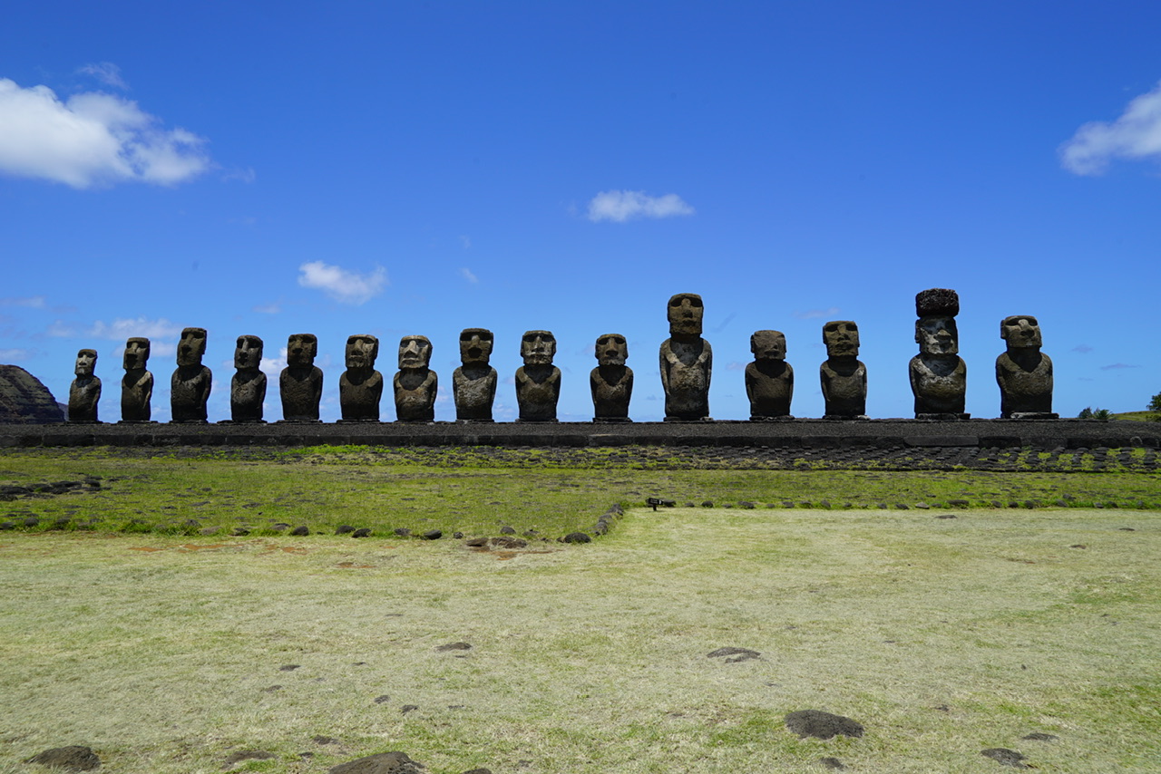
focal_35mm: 24
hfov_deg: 73.7
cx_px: 580
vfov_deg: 53.2
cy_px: 387
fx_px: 774
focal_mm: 24
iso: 100
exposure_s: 1/125
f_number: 14
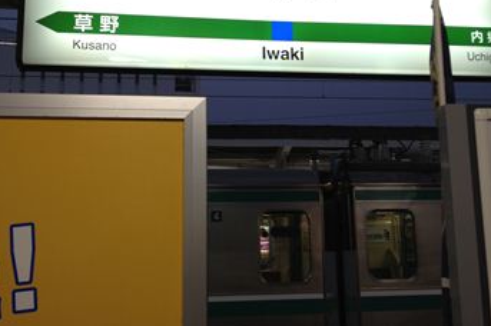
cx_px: 252
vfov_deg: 26.3
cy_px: 106
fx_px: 695
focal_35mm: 51
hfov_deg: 38.9
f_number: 2.4
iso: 64
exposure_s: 1/30
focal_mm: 4.28
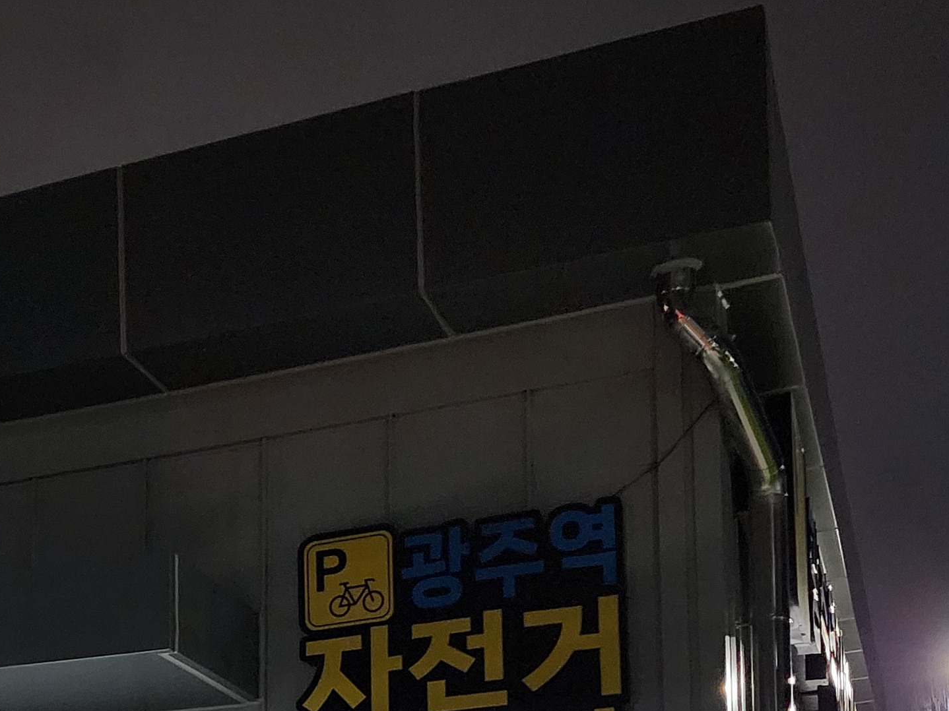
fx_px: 1754
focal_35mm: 64
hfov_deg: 28.7
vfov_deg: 21.0
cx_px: 44
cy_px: 902
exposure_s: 1/30
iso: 640
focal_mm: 6.4
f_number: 1.8
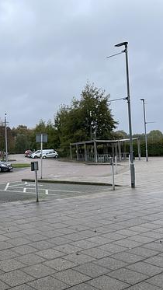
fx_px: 292
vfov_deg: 52.8
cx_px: -19
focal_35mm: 38
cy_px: 145
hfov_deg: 28.2
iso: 32
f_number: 1.6
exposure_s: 1/1247
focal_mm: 4.2
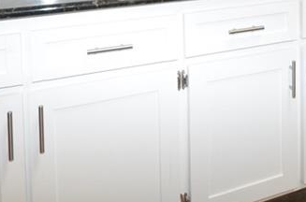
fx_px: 398
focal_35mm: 47
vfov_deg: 24.2
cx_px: 229
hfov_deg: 40.8
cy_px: -73
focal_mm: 10
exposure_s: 1/60
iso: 720
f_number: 4
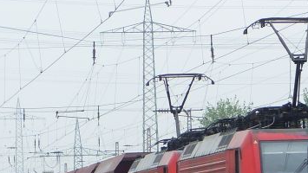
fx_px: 4003
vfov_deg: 2.5
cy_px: 179
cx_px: 364
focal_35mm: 490
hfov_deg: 4.4
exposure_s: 1/640
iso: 100
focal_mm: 23.9
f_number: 2.8
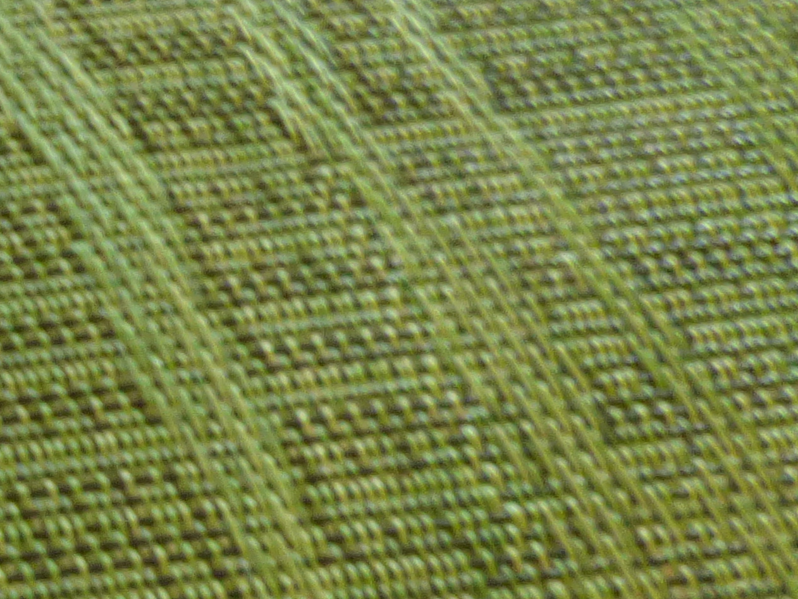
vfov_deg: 19.7
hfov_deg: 20.0
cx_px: -608
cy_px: 572
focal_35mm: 73
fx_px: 1683
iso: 400
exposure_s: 1/5
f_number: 2.8
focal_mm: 3.58
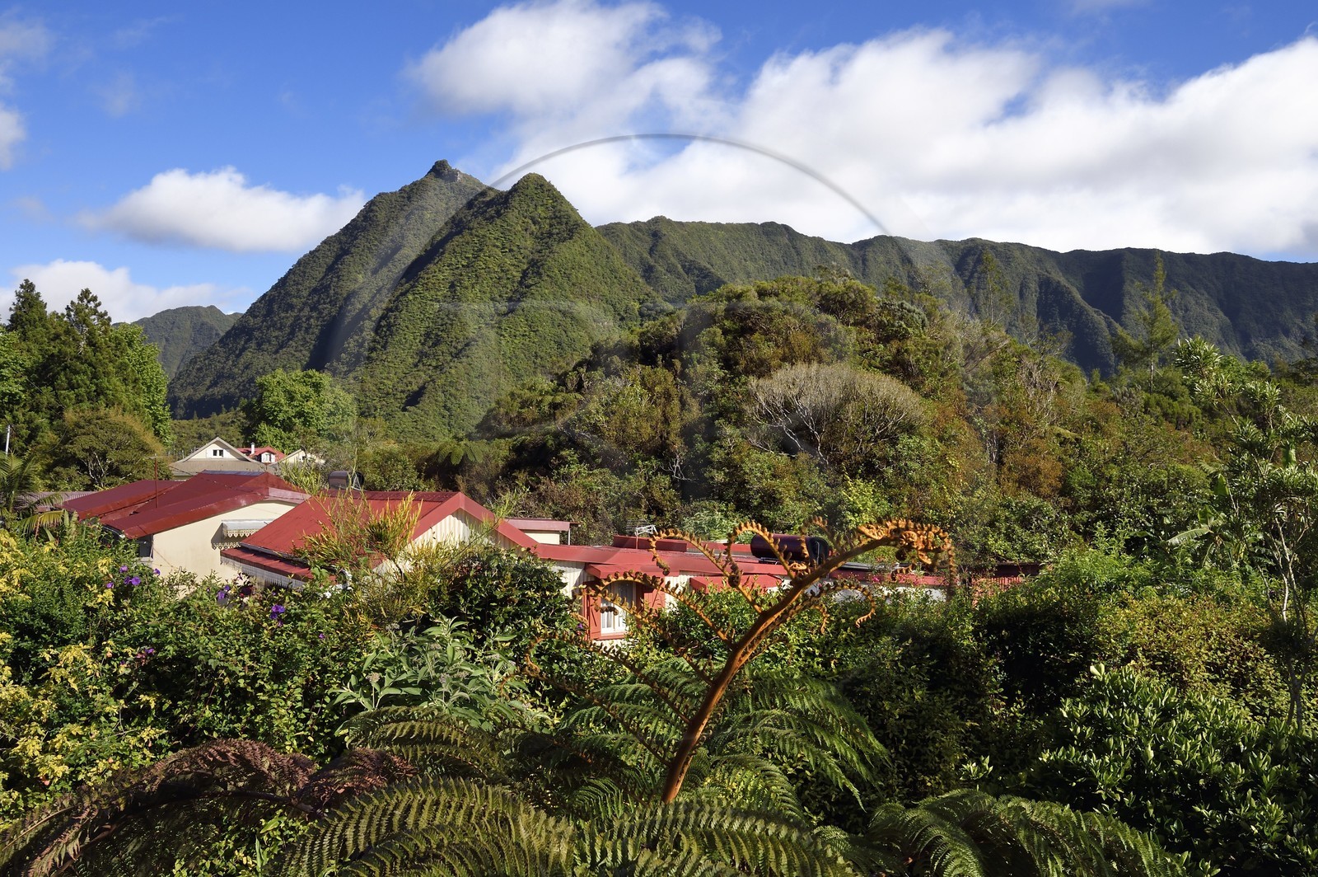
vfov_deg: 41.0
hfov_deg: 58.8
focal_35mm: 32
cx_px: 659
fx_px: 1171
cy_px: 438
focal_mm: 32
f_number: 16
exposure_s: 1/200
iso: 200
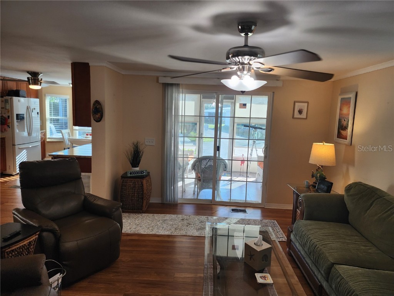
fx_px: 262
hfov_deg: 73.9
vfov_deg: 58.9
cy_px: 148
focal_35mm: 23
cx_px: 197
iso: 80
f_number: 1.8
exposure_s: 1/120
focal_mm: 6.4
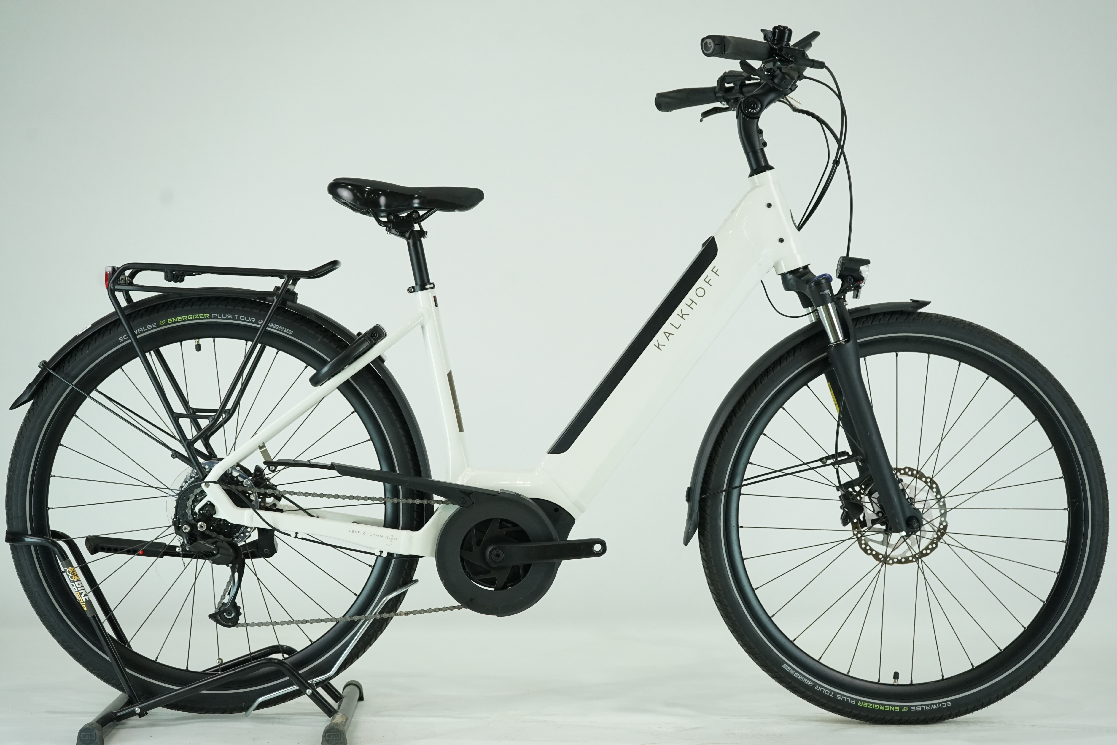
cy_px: 372
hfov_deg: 36.2
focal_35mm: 55
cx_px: 558
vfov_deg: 24.6
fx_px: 1706
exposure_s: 1/200
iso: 1250
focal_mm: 55
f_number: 5.6
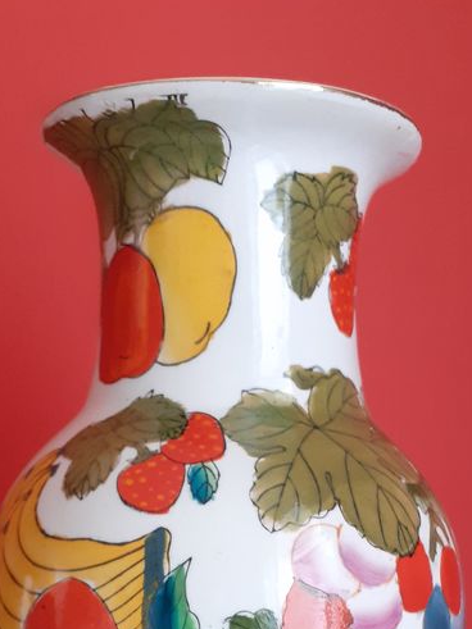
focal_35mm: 55
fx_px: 1000
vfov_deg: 32.2
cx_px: 230
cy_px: 629
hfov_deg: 26.5
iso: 200
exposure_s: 1/33
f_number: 1.9
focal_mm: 3.6
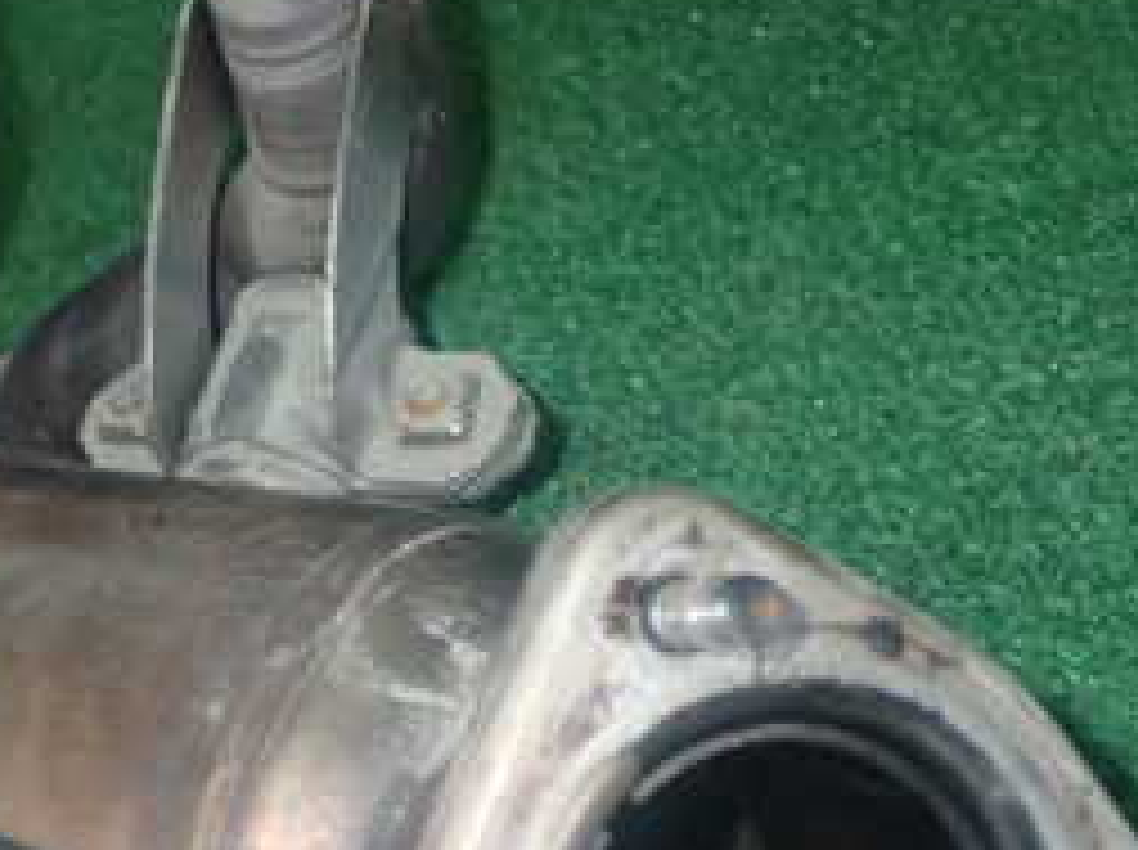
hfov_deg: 24.8
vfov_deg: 19.2
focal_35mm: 76
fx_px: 2495
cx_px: 67
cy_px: 621
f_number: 7.1
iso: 800
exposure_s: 1/30
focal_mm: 5.79
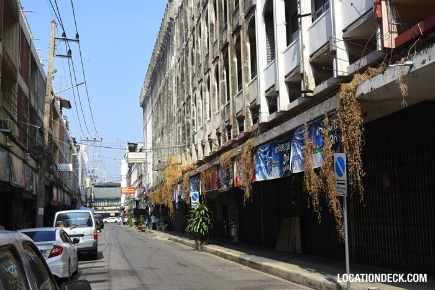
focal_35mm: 45
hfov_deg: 43.6
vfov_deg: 29.9
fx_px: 544
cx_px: 218
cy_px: 145
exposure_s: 1/800
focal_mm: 30
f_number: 7.1
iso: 250
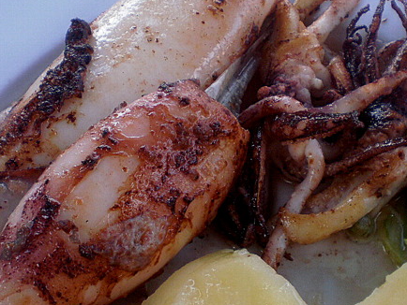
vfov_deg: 21.0
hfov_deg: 27.8
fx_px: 823
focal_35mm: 70
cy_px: 149
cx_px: 203
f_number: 3.1
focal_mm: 6.3
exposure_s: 1/160
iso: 100
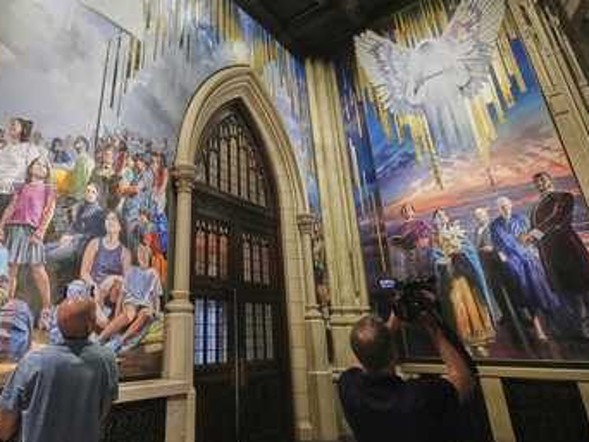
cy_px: 169
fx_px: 392
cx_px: 222
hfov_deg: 72.7
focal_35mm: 23
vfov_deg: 58.3
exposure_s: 1/50
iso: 4000
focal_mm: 16
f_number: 6.3
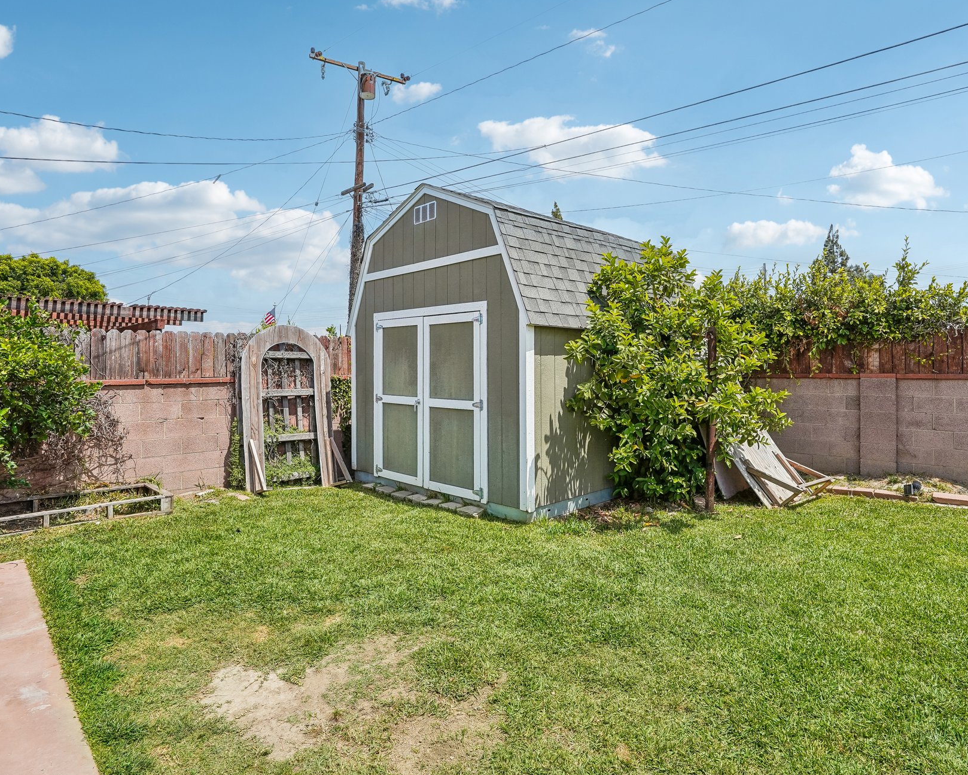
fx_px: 544
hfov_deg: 83.2
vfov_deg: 70.9
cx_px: 512
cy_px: 382
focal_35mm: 19
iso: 400
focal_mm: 16
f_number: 8
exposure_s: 1/1000
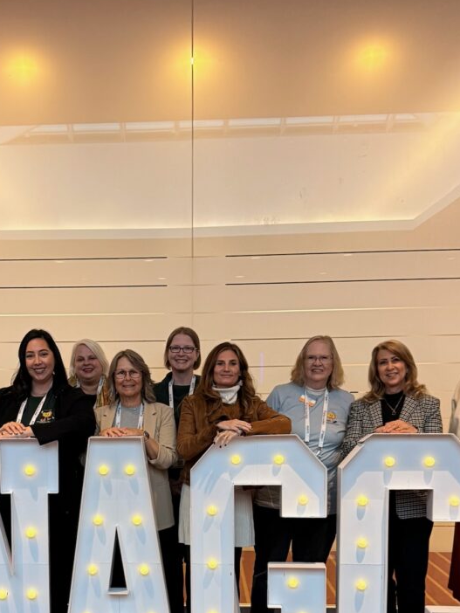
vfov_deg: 43.7
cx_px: 185
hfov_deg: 35.0
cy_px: 485
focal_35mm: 41
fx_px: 726
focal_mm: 6.76
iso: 320
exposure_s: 1/60
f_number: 1.78
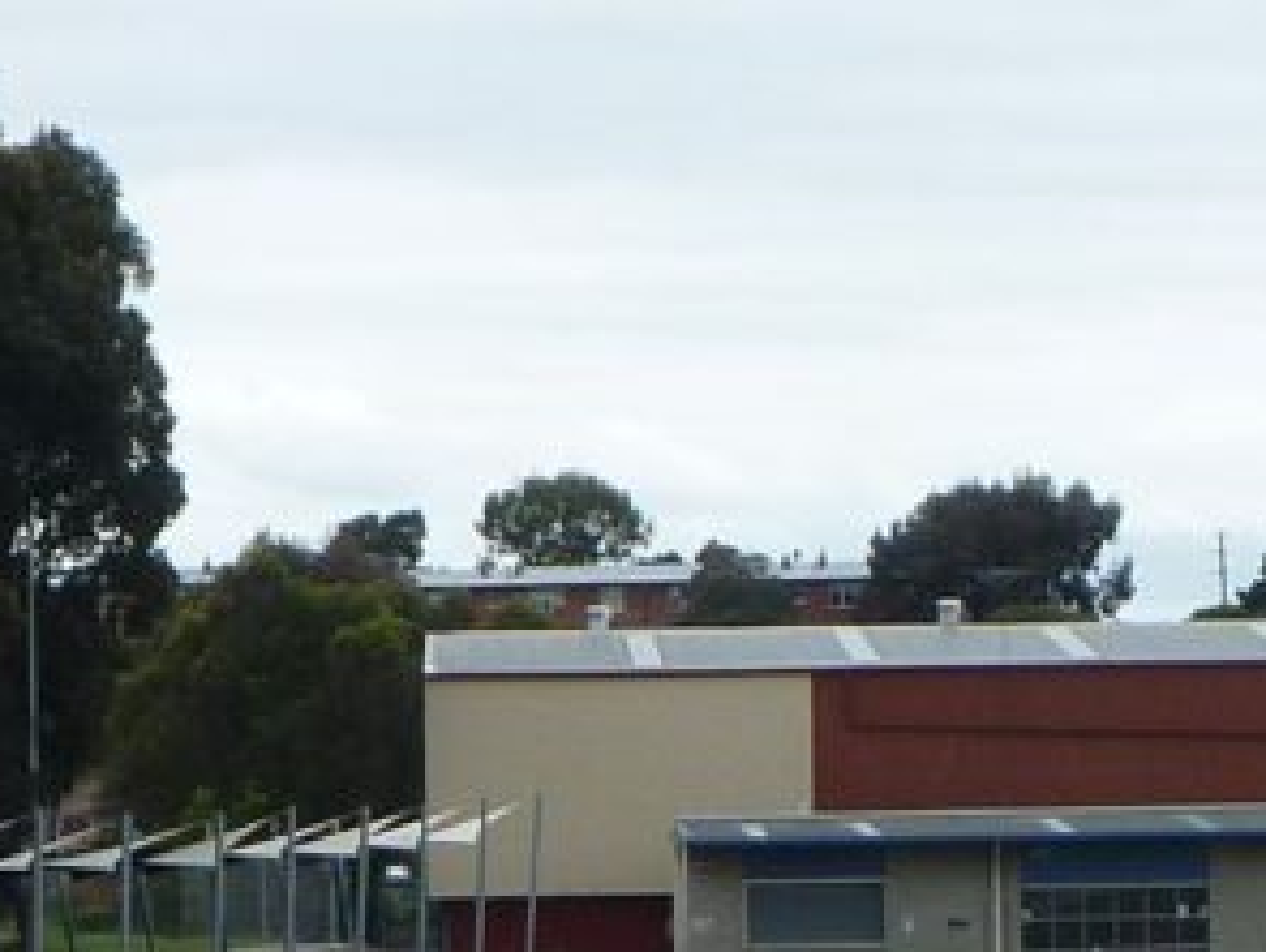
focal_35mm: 195
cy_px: 956
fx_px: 7140
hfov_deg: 10.1
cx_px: 1154
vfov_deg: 7.6
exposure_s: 1/250
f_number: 4
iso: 80
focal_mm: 6.8
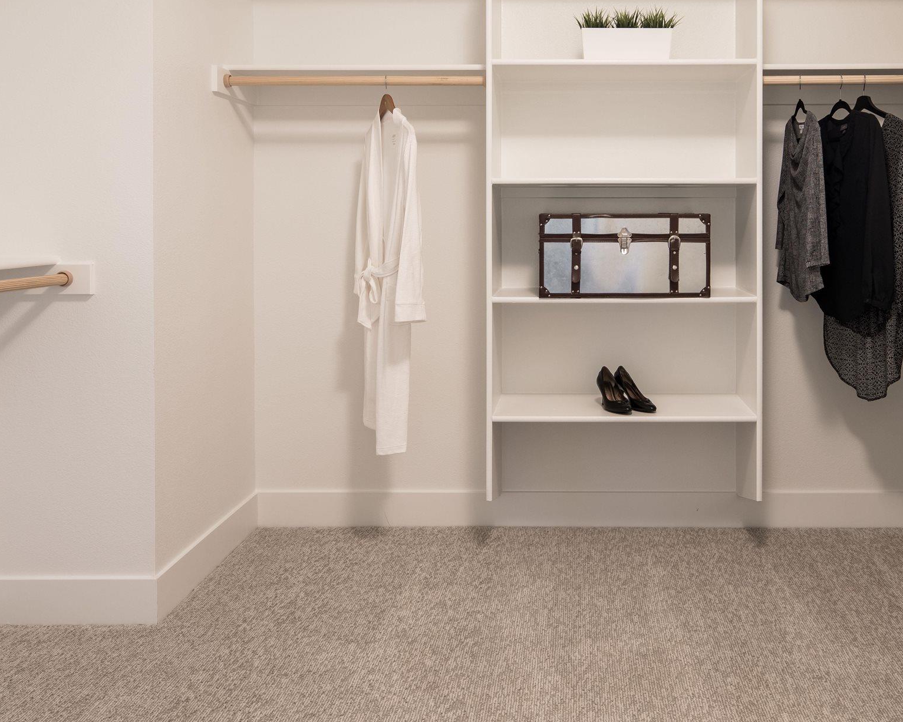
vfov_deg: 45.3
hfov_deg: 54.9
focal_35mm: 32
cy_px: 261
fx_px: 855
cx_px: 572
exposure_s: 1.3
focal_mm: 17
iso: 200
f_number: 8
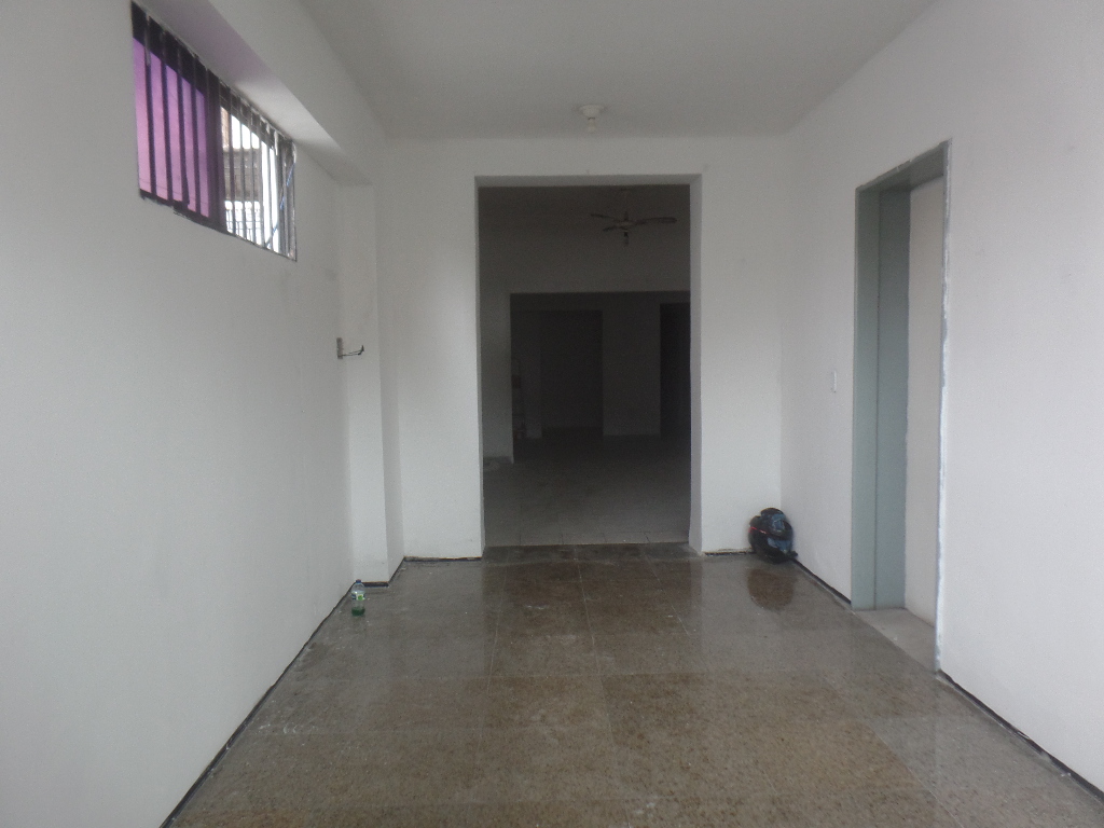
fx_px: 734
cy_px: 414
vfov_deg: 58.9
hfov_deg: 73.9
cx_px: 552
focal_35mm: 23
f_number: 2.8
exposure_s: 1/30
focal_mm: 4.1
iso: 160
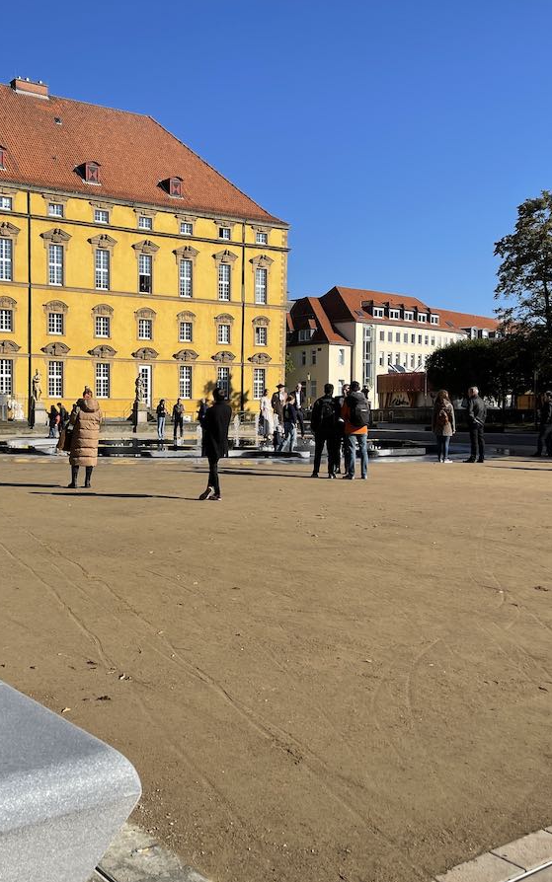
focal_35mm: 37
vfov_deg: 52.7
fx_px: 890
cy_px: 441
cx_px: 153
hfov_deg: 33.9
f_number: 1.6
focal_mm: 5.1
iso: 32
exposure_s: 1/4348
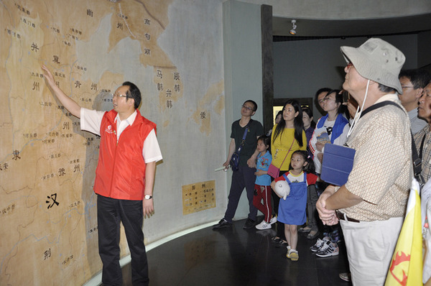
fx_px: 323
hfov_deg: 67.5
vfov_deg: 47.8
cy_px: 143
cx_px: 216
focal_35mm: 27
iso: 640
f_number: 4
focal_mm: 18
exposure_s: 1/60
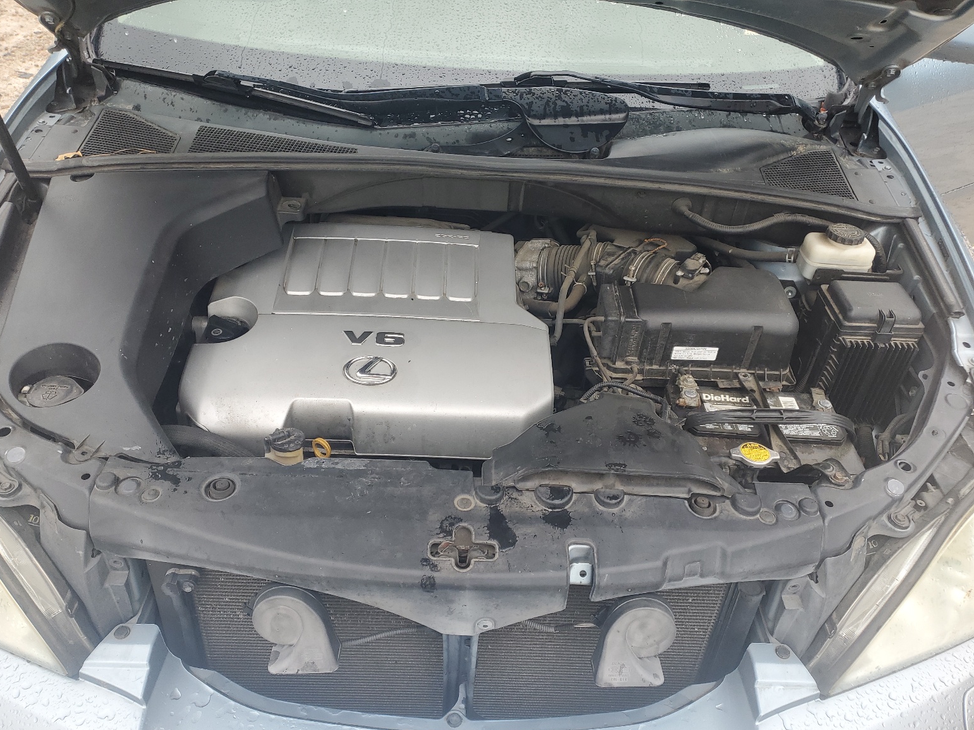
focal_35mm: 27
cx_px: 469
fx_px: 760
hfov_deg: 65.3
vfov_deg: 51.3
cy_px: 378
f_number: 1.5
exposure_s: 1/294
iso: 50
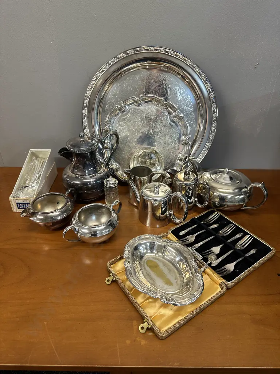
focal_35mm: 24
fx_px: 259
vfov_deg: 71.6
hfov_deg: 56.8
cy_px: 187
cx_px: 140
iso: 125
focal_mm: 6.86
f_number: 1.78
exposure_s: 1/50
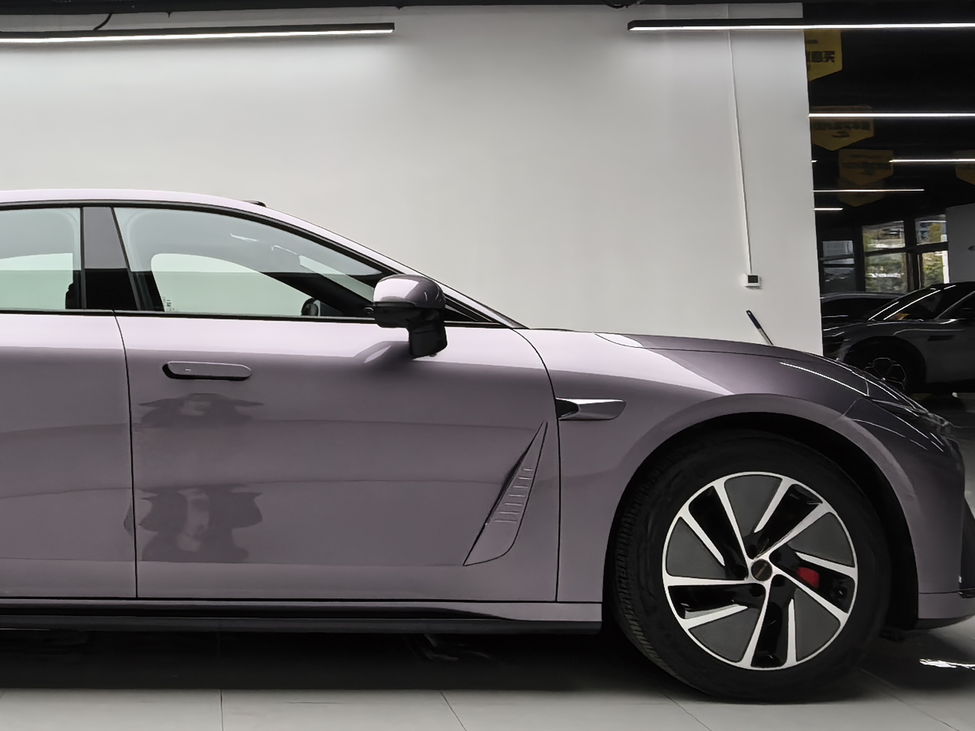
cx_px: 189
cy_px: 248
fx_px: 1070
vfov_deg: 37.3
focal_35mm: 38
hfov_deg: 46.3
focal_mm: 1.95
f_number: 2.2
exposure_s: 1/306
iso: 50
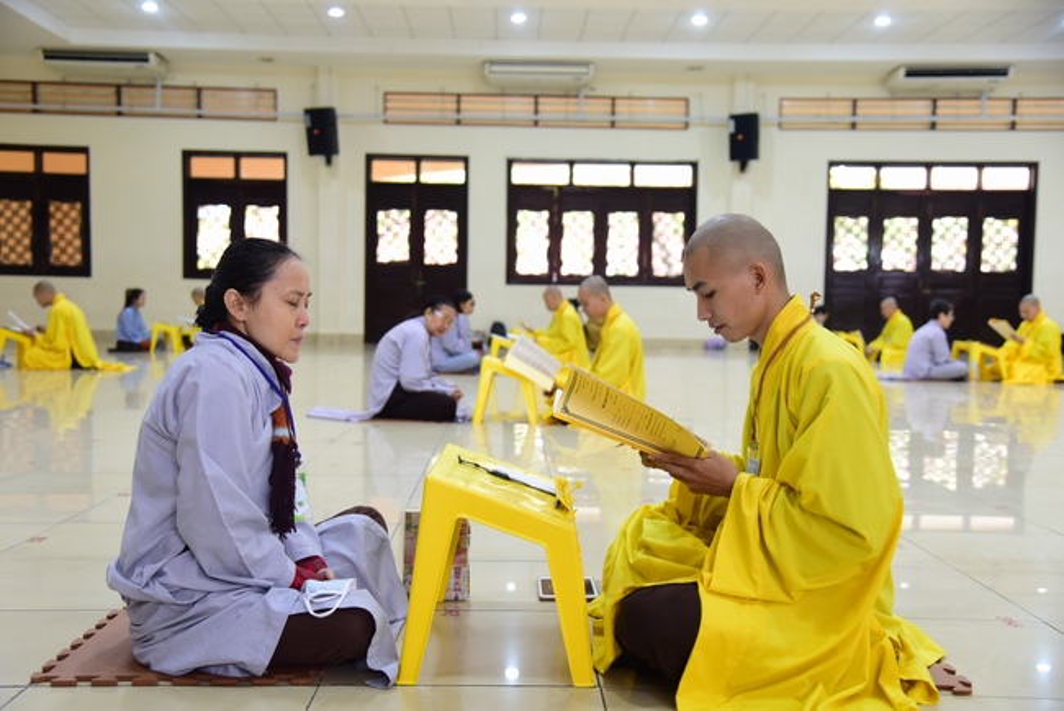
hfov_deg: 48.4
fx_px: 1183
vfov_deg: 33.4
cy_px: 356
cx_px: 532
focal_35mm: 40
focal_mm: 40
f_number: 4
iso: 1000
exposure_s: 1/40
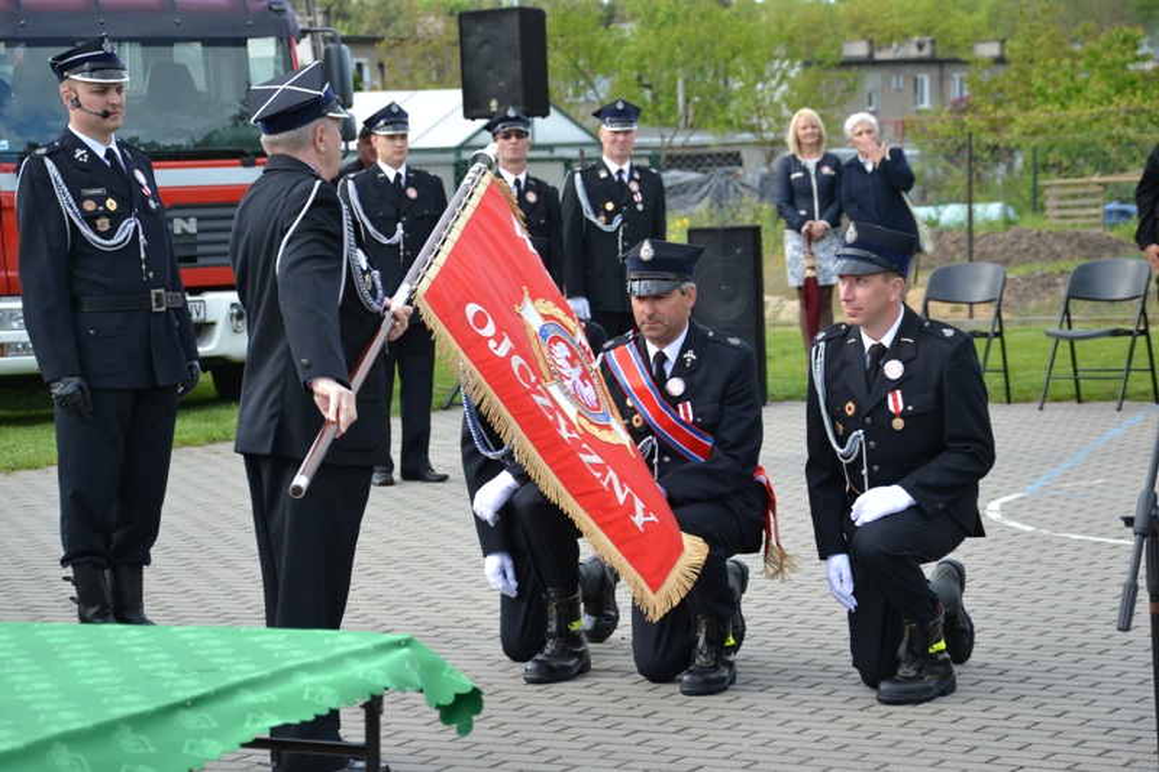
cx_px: 580
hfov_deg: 19.5
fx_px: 3380
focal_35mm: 105
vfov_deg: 13.0
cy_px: 386
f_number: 6.3
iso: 800
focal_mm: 70
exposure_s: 1/640
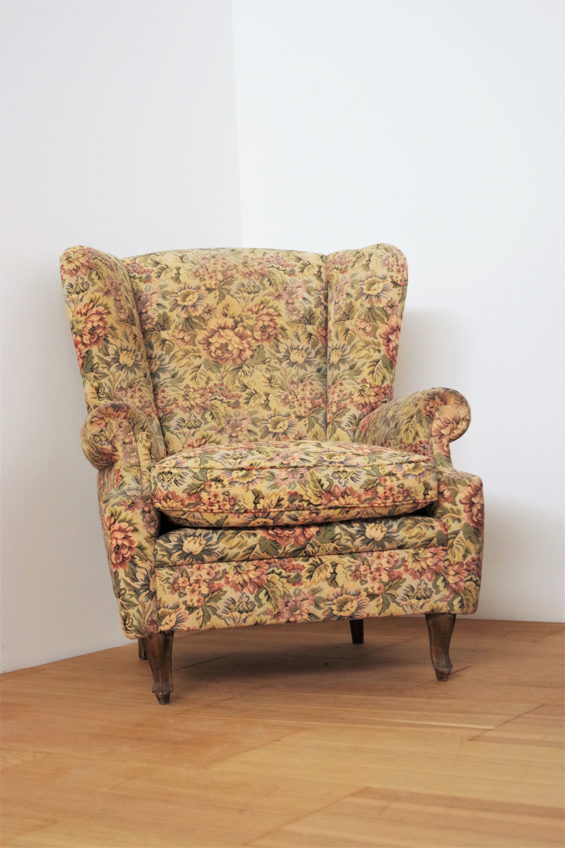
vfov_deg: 33.4
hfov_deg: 22.6
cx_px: 282
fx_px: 1412
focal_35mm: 60
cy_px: 424
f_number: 4.5
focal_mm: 40
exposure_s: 1/80
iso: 800
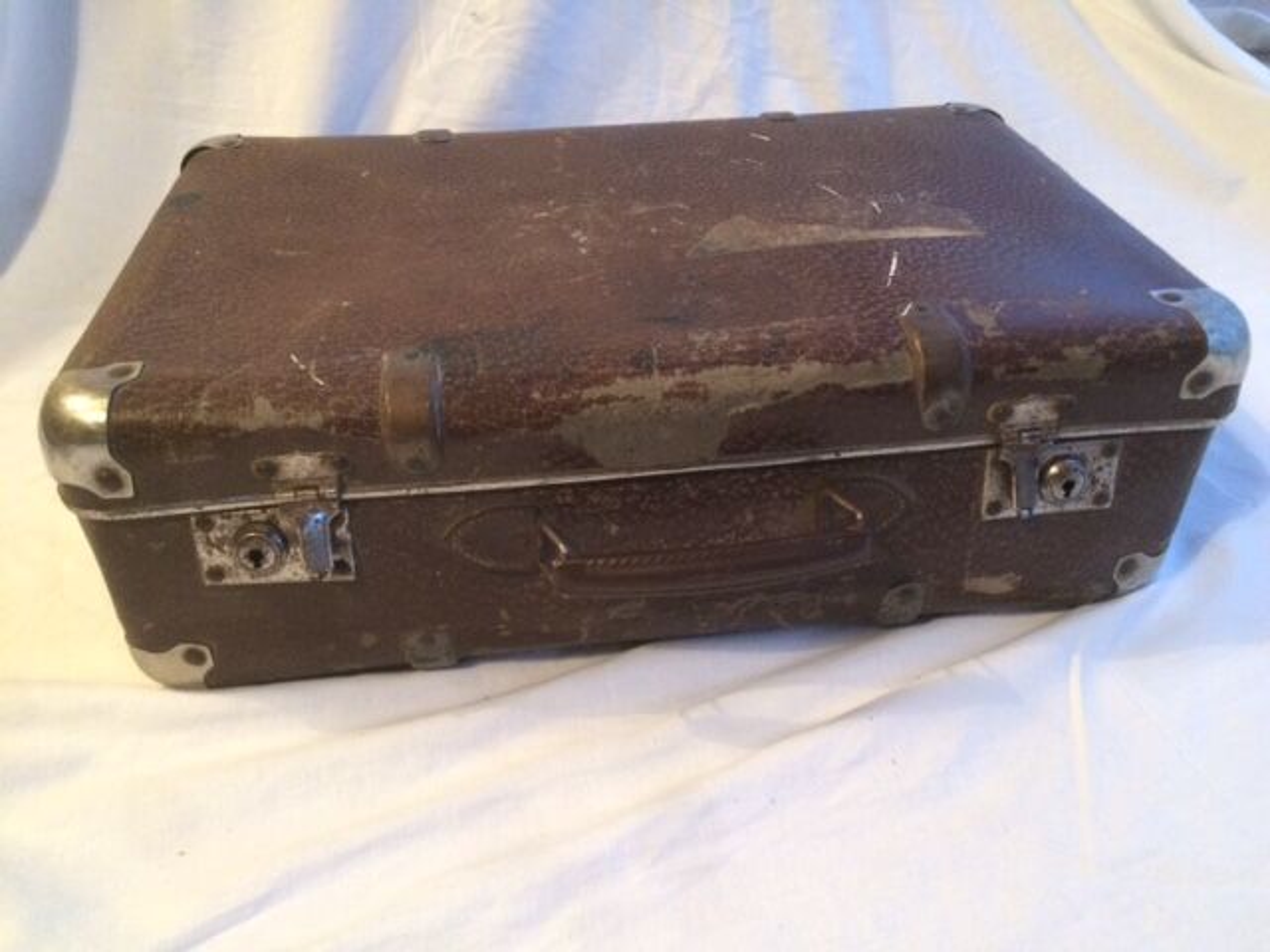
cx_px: 635
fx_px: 1064
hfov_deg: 61.7
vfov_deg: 48.2
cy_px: 476
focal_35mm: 29
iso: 400
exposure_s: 1/17
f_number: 2.2
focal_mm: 4.15
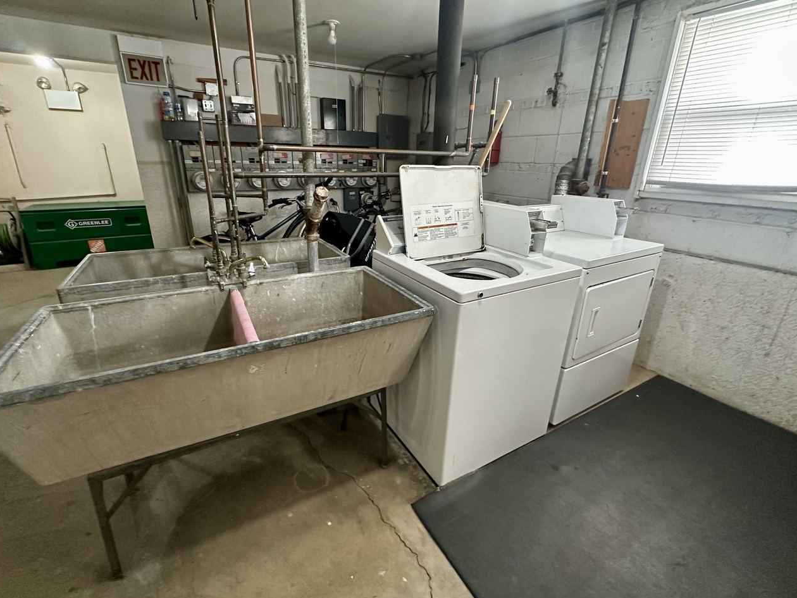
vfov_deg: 78.1
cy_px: 291
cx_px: 388
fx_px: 368
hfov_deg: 94.5
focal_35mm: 16
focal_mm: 2.22
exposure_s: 1/60
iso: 500
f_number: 2.2
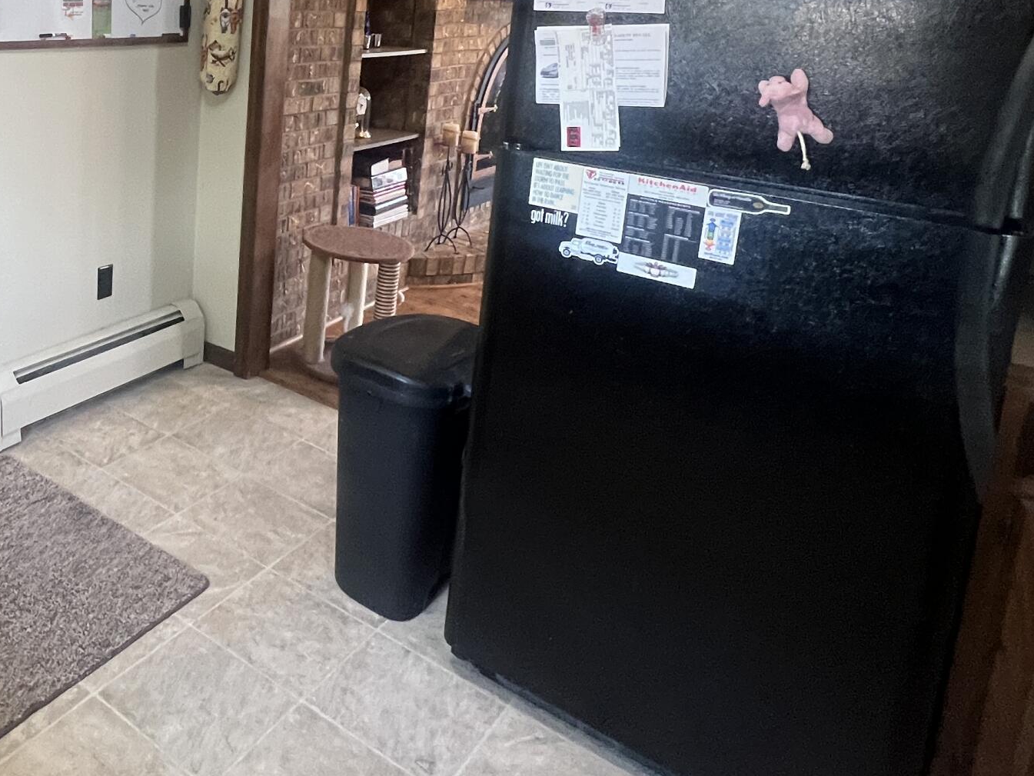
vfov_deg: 45.2
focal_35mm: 29
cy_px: 129
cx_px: 123
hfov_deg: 54.5
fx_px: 866
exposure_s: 1/60
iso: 400
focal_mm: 1.57
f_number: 1.8
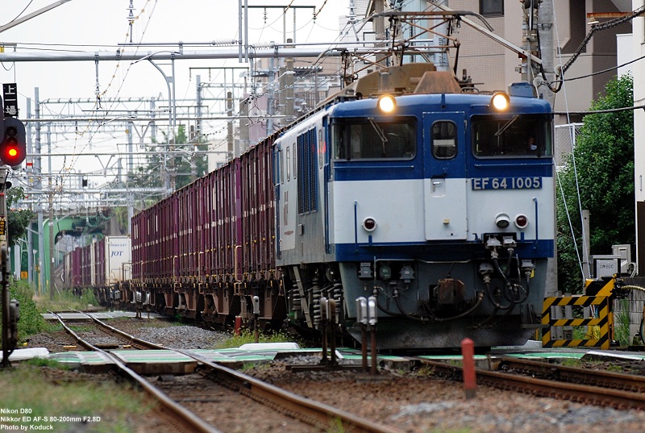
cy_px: 216
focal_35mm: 278
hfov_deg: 7.4
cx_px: 322
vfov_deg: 5.0
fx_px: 4982
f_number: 2.8
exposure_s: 1/200
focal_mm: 185
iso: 400
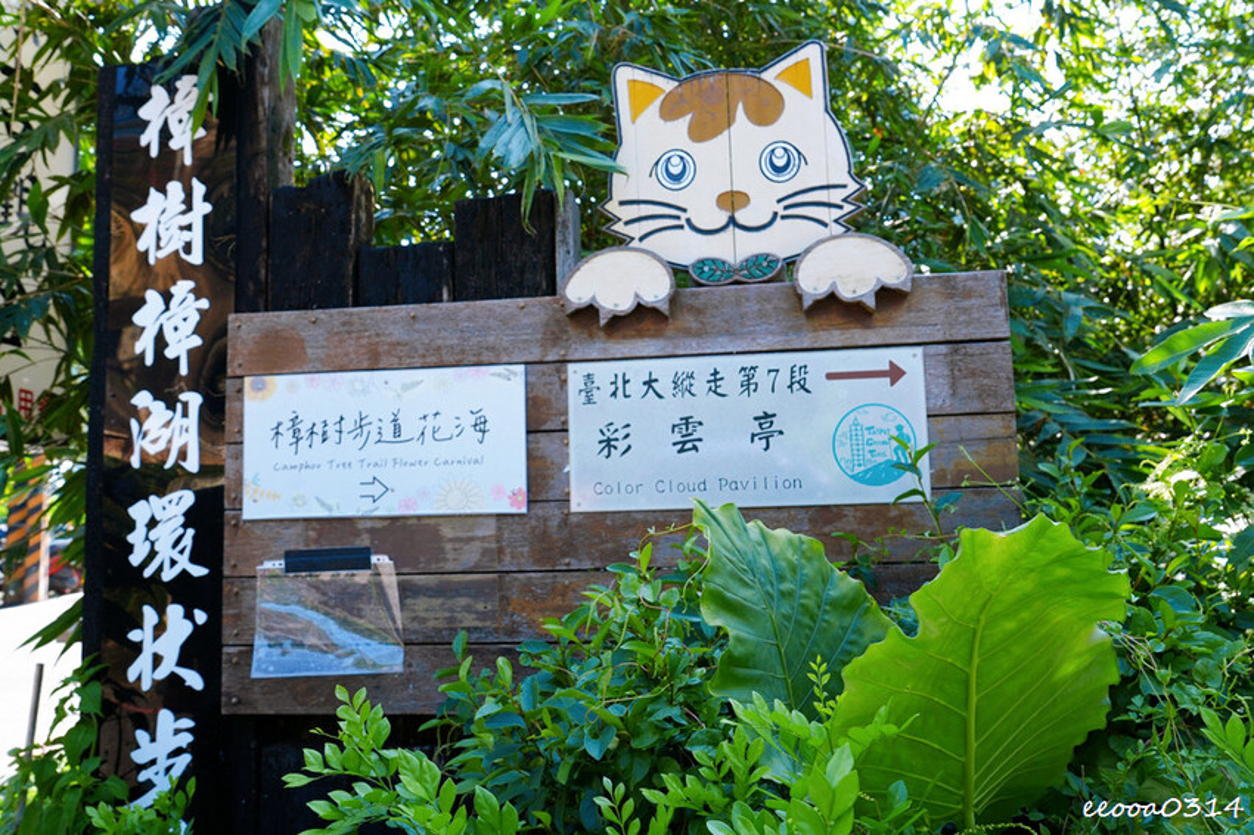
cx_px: 627
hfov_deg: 63.7
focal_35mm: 29
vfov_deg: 44.9
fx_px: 1010
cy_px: 418
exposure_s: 1/125
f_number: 8
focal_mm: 29
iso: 320
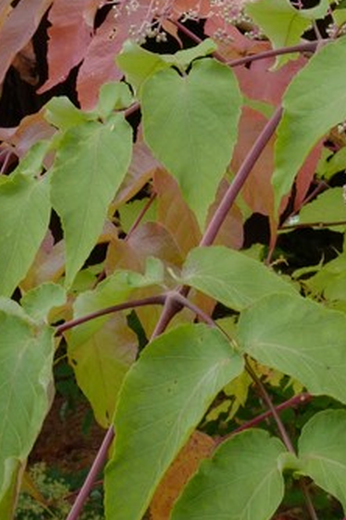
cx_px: 209
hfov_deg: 10.9
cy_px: -394
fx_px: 1816
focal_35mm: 126
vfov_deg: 14.5
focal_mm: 28
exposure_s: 1/50
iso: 800
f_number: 16
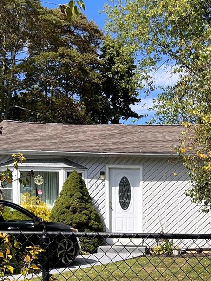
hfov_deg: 22.0
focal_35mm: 66
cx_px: 168
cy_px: 286
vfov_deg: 27.6
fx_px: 536
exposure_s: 1/2825
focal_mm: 5.1
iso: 50
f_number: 1.6
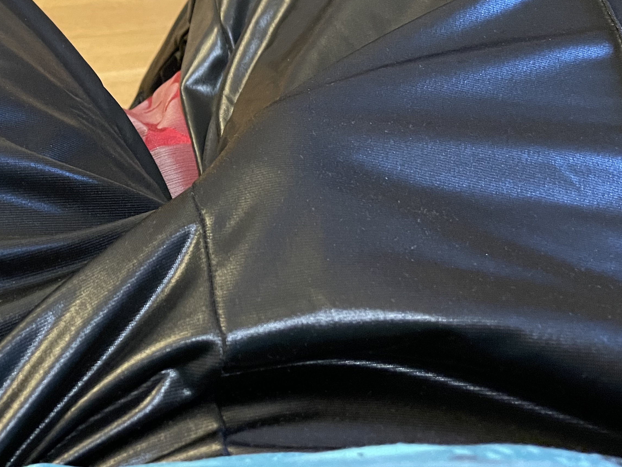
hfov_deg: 39.0
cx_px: 90
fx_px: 827
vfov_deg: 30.9
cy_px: 110
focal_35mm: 46
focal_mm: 4.2
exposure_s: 1/40
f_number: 1.6
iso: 500
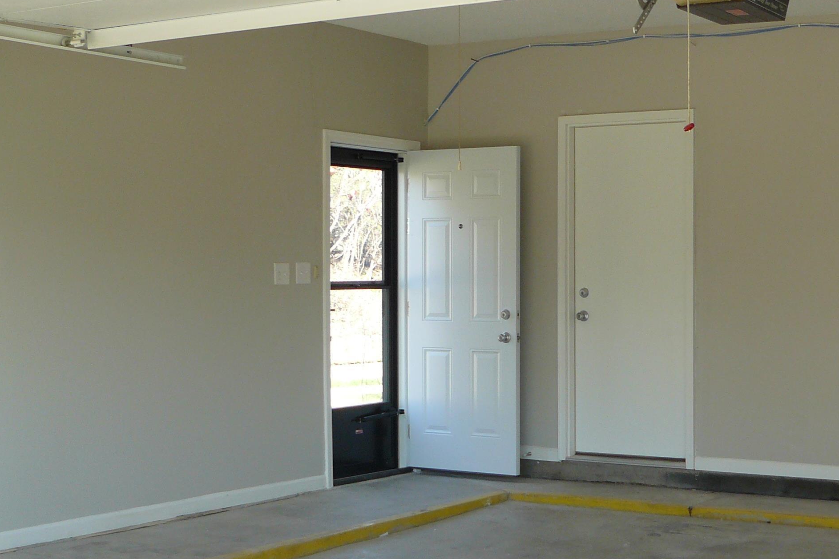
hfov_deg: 32.4
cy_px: 321
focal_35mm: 61
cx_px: 597
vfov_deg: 22.2
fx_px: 1421
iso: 100
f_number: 2.8
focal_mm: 6
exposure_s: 1/100
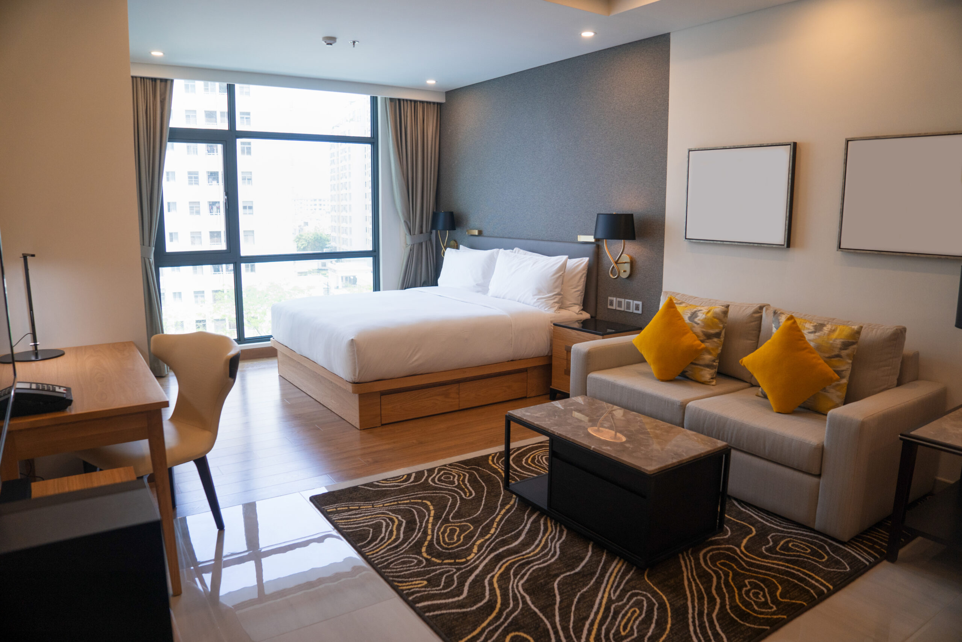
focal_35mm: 24
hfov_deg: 73.7
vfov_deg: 53.2
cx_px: 481
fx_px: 642
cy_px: 321
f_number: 4
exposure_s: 1/250
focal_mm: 24
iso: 800
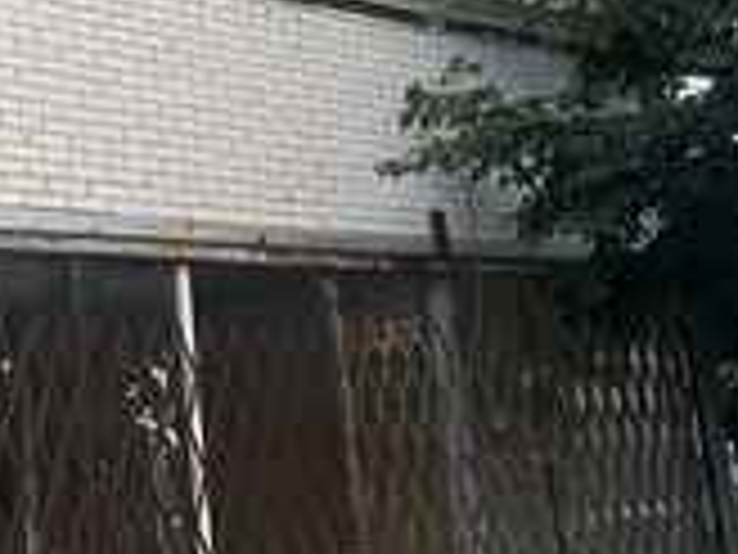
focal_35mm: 73
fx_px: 1556
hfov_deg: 26.5
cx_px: 238
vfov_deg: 20.0
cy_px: 115
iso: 64
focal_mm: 6.86
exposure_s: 1/216
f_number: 1.78
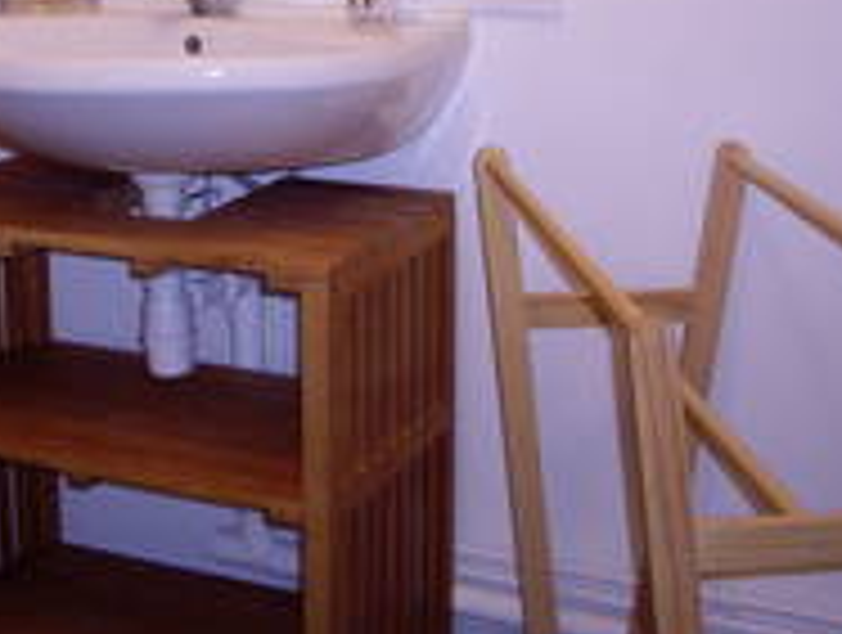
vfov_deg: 20.0
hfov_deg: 26.5
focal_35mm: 73
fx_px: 1779
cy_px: 108
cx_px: 270
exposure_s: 1/40
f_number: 2.8
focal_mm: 7.9
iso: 400
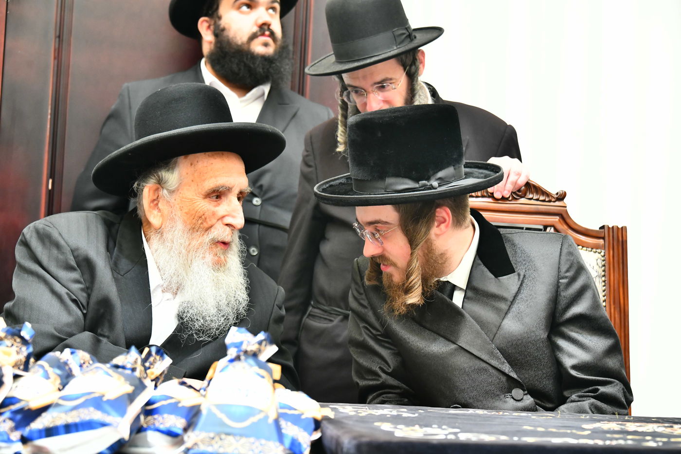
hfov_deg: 24.8
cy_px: 227
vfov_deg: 16.6
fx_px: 1551
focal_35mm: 82
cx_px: 340
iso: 2500
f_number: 5.6
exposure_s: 1/125
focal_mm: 82
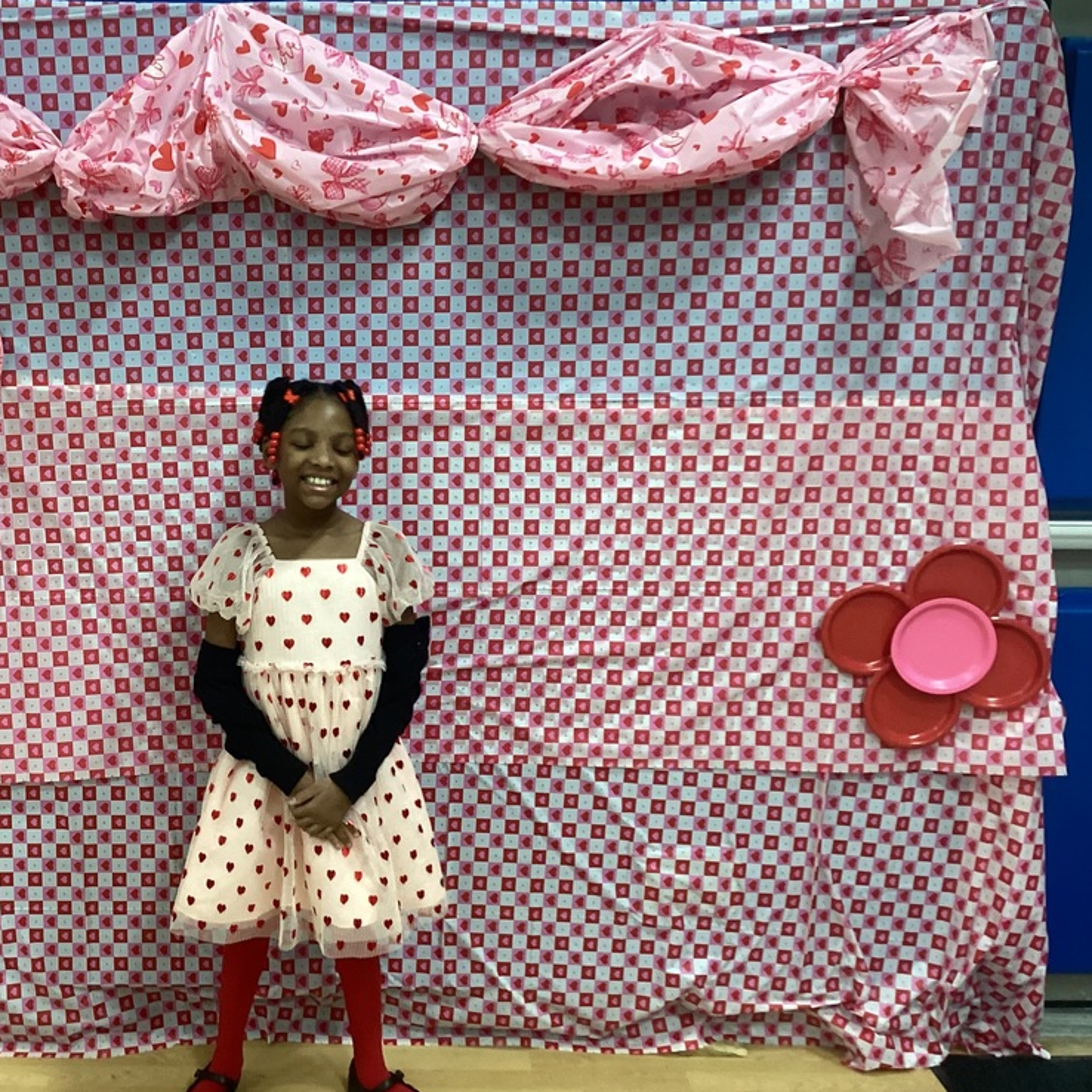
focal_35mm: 38
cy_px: 536
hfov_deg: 43.1
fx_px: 1356
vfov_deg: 43.9
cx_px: 336
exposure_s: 1/50
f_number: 2.4
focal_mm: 3.3
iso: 125
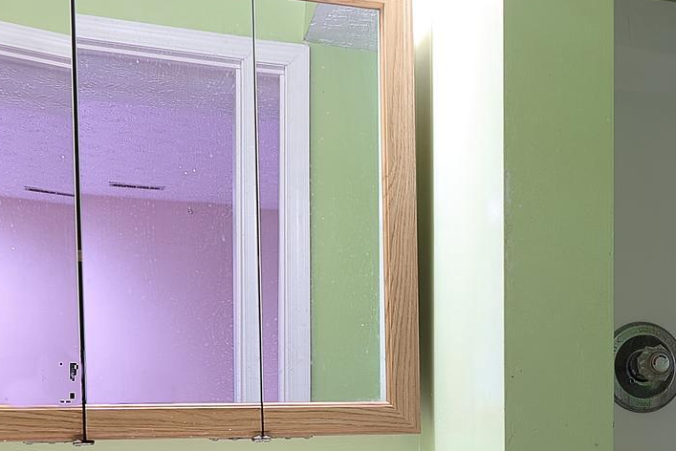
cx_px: 614
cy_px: 454
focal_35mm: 55
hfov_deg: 34.2
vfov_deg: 23.6
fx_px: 1033
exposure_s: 1.6
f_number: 9
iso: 100
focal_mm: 13
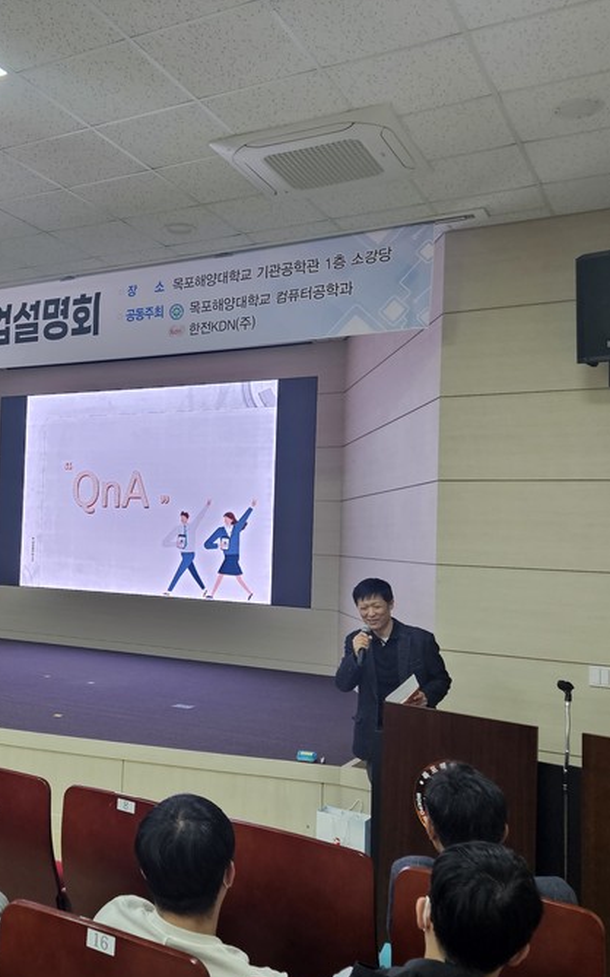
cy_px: 495
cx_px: 130
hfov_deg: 35.2
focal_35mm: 35
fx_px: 931
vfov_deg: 55.3
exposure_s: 1/120
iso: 200
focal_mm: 5.4
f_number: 1.8
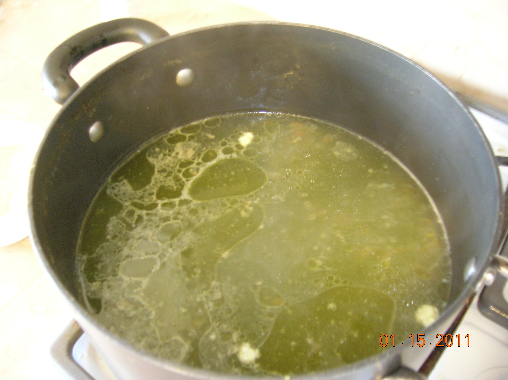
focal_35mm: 34
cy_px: 190
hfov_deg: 54.0
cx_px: 254
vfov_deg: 41.7
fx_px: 499
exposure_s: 1/7.5
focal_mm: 5.7
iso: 200
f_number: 2.9
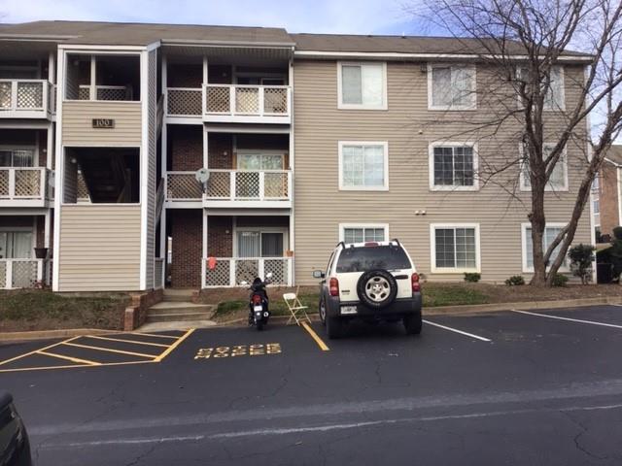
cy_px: 233
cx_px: 311
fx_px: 557
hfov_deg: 58.4
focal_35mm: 31
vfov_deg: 45.4
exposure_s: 1/382
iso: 25
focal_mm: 3.3
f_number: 2.4
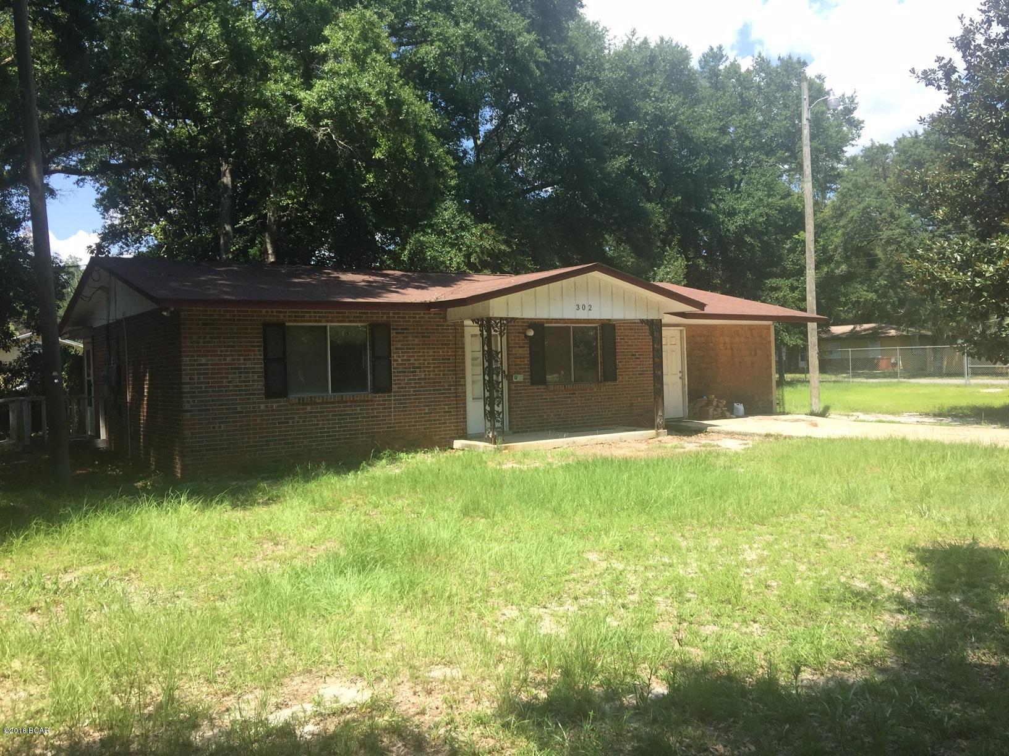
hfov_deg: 61.7
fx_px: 845
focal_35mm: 29
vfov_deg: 48.2
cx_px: 504
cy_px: 378
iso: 32
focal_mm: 4.15
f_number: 2.2
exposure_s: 1/746
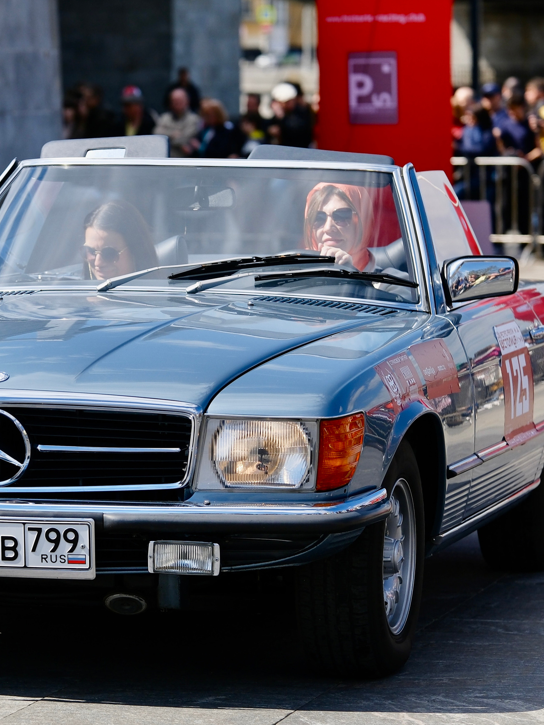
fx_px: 3688
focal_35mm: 176
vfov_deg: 11.2
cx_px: 90
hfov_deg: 8.4
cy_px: 369
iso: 160
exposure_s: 1/3500
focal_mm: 75
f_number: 2.8
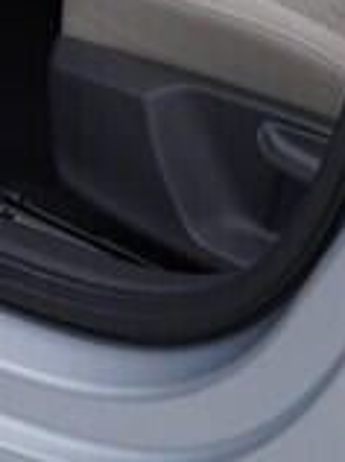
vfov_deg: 8.5
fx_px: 2998
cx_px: -538
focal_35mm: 225
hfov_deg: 6.2
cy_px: -341
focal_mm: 24
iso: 125
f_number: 4
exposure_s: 1/80
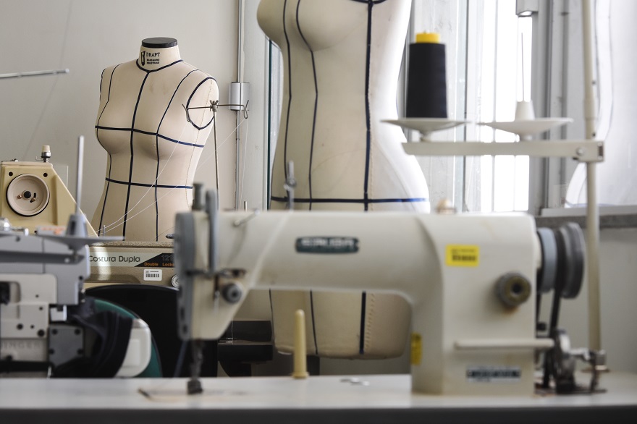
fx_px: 2653
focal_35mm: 150
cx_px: 318
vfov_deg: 9.1
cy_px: 212
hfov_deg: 13.7
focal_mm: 100
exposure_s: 1/125
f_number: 9
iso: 800
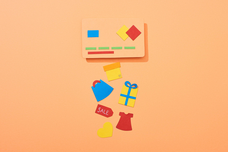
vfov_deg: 27.0
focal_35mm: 50
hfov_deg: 39.6
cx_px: 114
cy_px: 76
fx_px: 317
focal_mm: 50
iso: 125
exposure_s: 1/160
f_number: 9
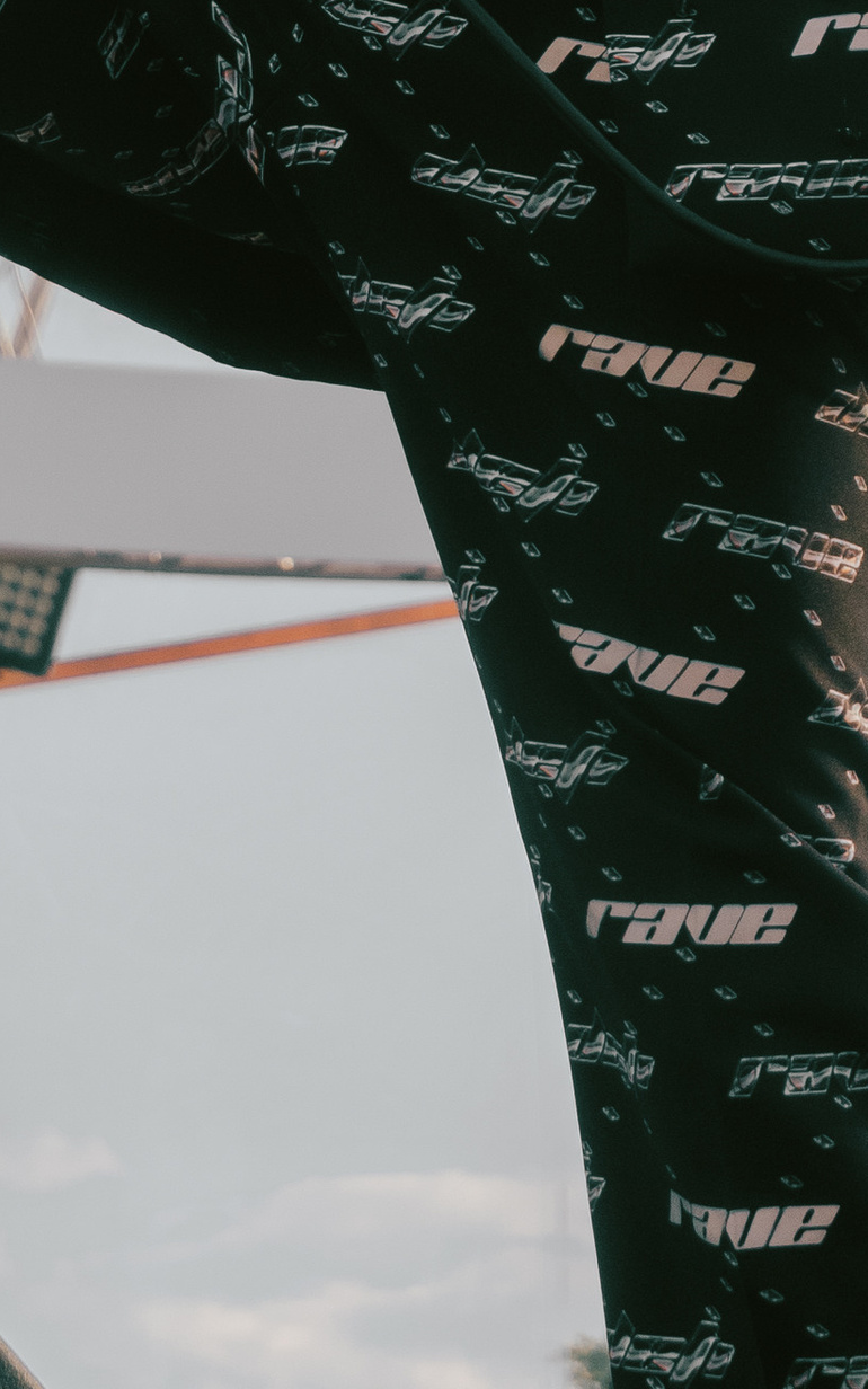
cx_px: -1
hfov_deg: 6.1
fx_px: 8175
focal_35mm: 216
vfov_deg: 9.5
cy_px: -370
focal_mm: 45
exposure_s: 1/500
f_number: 5.6
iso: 200
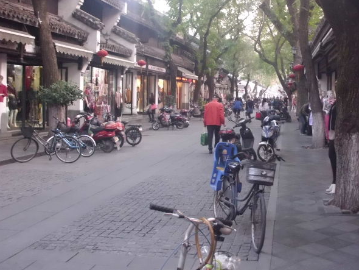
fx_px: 467
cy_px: 111
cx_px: 223
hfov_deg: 41.8
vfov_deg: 32.1
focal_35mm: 45
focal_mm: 6.3
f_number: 2.9
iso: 400
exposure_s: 1/40
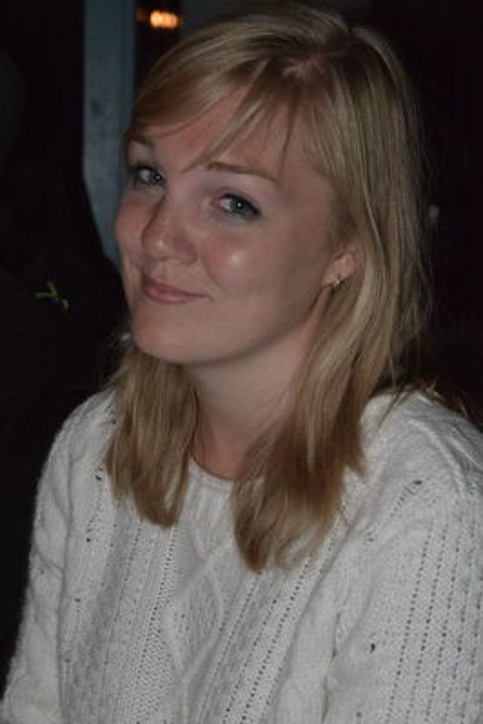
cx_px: 242
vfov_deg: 23.9
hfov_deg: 16.1
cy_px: 362
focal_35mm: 85
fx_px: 1710
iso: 6400
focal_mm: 85
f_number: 8
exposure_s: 1/125
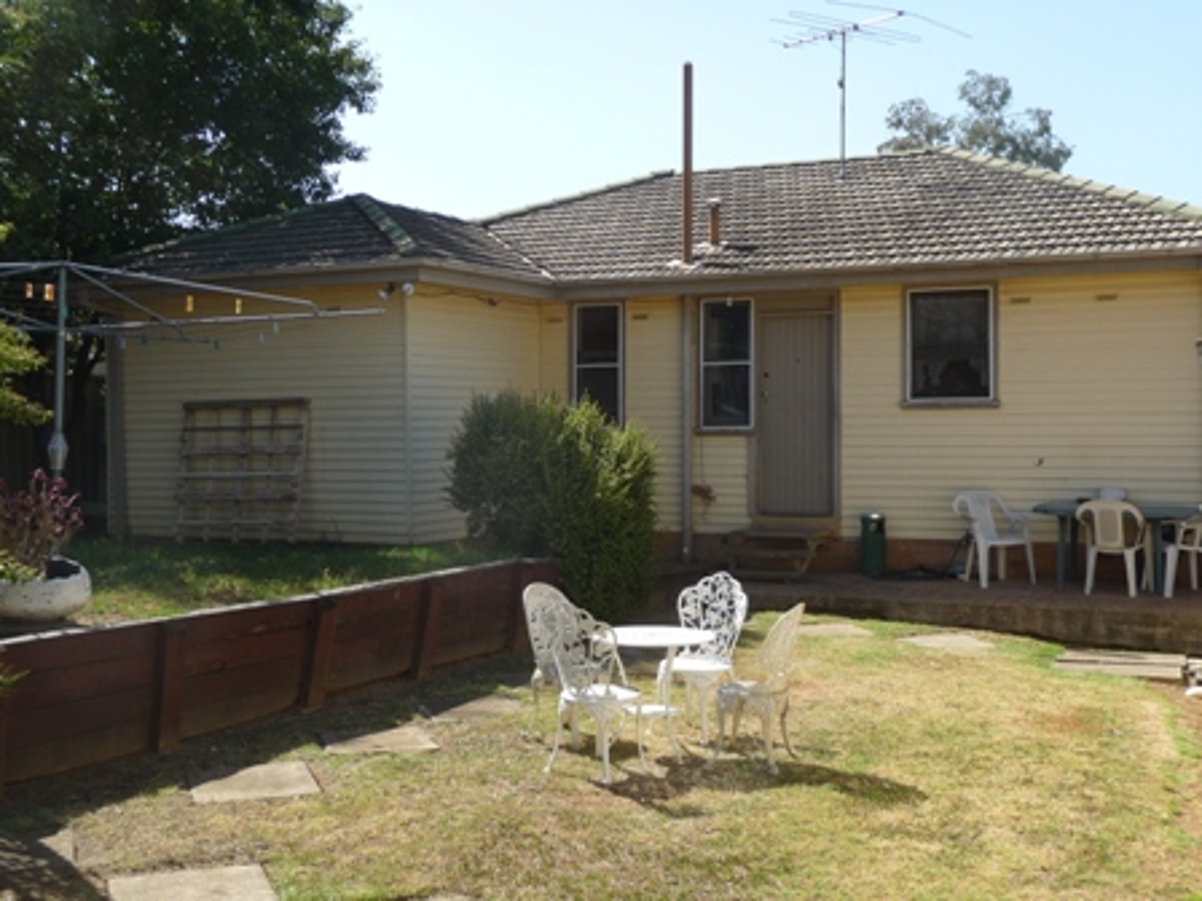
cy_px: 450
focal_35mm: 43
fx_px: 1493
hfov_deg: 43.9
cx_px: 601
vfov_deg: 33.6
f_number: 4
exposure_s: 1/500
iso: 100
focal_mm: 7.1
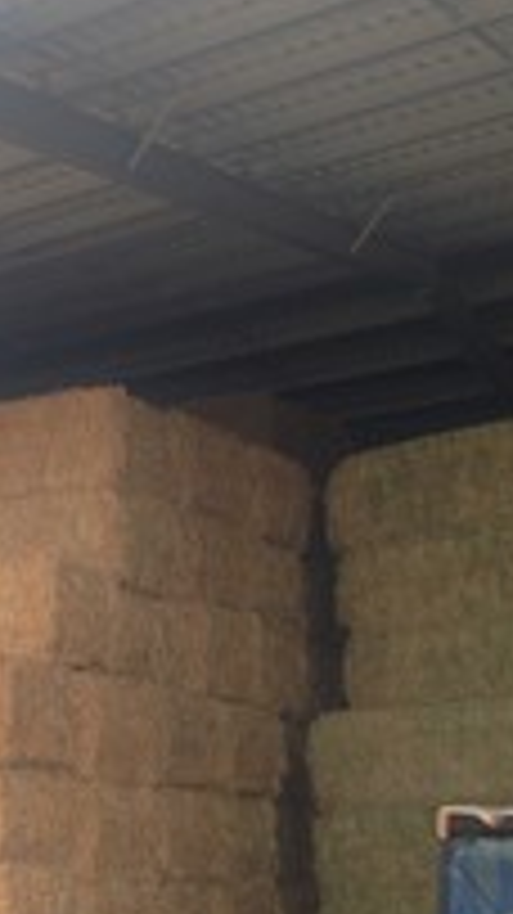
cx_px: -126
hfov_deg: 16.2
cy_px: 792
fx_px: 1719
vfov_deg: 28.8
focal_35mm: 71
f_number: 2.4
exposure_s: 1/354
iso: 50
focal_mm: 4.12
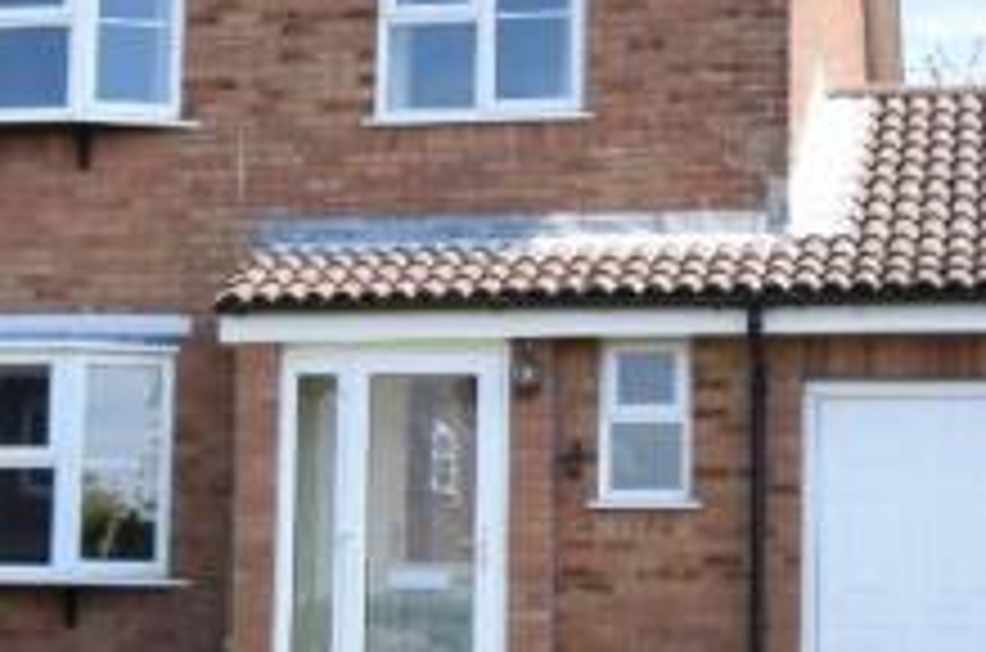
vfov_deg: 29.7
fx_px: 1230
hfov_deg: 43.5
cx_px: 396
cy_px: 279
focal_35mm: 45
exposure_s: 1/500
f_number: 6.3
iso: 400
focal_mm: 10
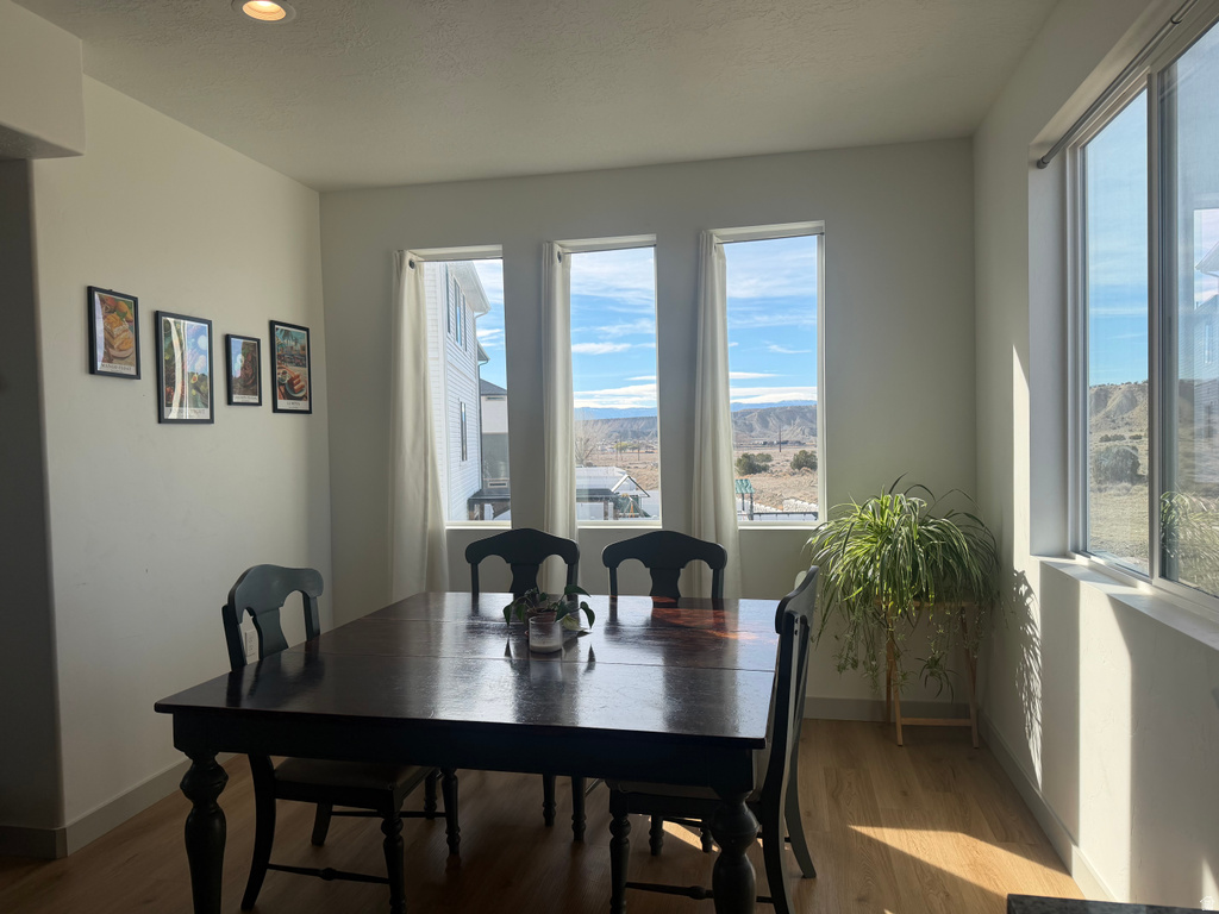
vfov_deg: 56.8
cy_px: 457
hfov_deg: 71.6
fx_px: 845
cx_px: 610
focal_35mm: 24
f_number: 1.78
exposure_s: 1/1770
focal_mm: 6.76
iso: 100
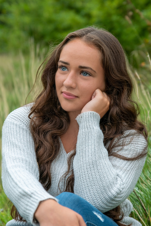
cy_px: 113
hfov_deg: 13.0
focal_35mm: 105
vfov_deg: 19.5
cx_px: 76
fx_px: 661
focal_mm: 70
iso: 200
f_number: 3.2
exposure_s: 1/100
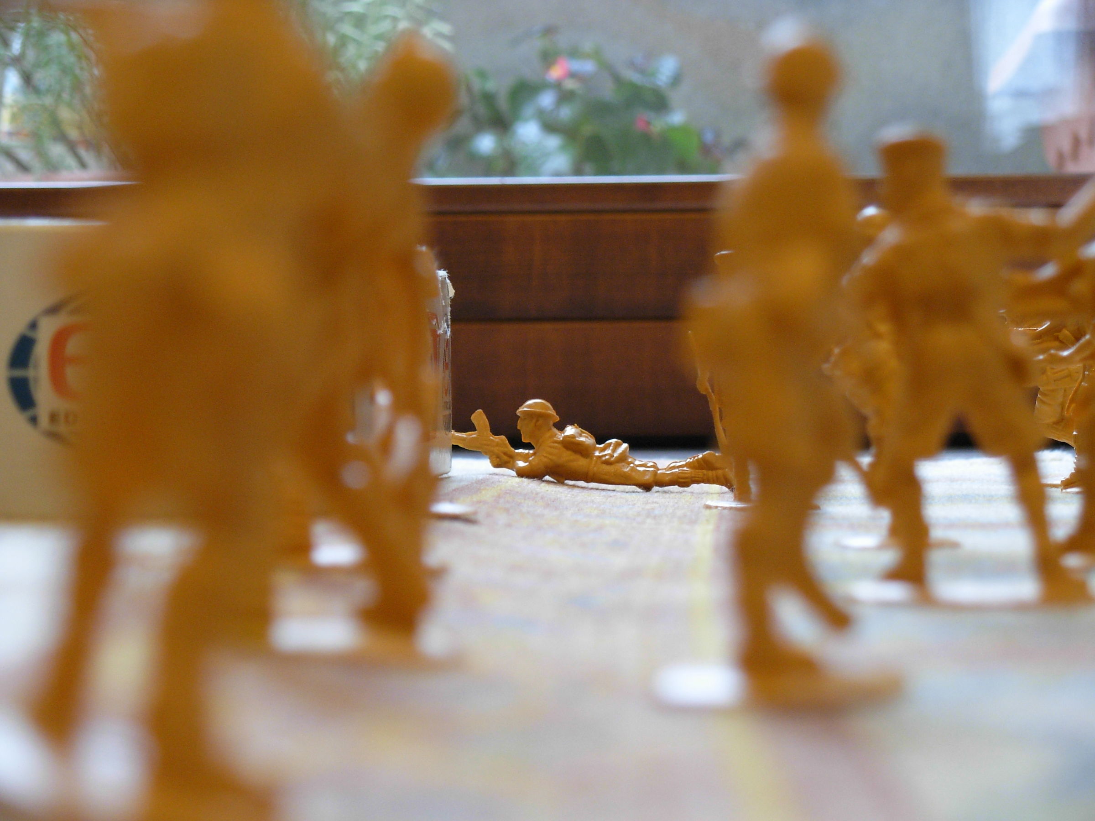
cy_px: 410
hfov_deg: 18.9
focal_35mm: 104
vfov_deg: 14.2
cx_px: 548
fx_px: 3290
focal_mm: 17.2
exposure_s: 1/7.1
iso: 200
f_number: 4
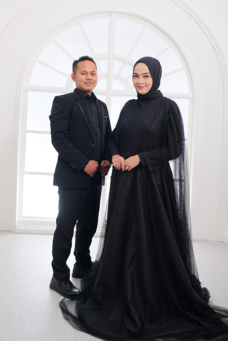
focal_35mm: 31
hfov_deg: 42.4
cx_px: 114
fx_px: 294
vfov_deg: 60.3
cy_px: 170
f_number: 4.5
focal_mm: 20.5
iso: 500
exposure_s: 1/180
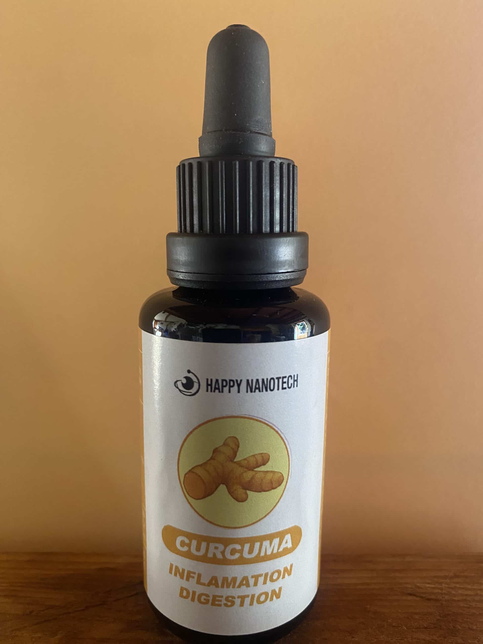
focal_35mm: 25
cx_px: 242
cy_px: 322
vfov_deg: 69.4
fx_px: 465
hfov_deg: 54.9
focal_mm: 4.25
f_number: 1.8
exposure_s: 1/60
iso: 320
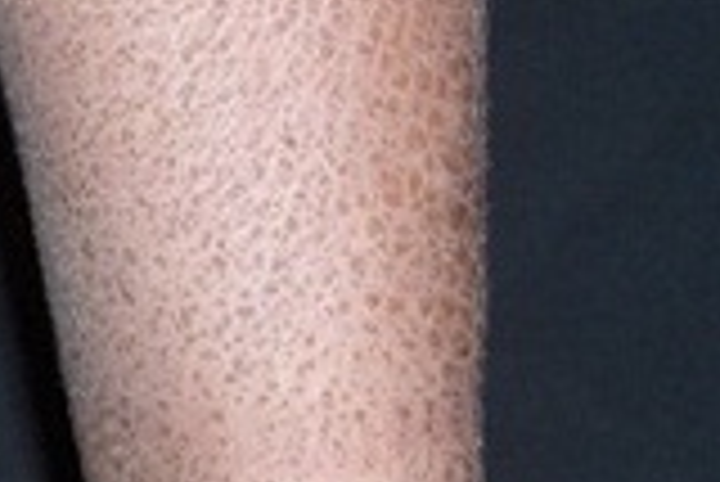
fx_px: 3143
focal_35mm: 157
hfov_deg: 12.9
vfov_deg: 8.8
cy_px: 250
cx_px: -18
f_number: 2.9
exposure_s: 1/60
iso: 100
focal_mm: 9
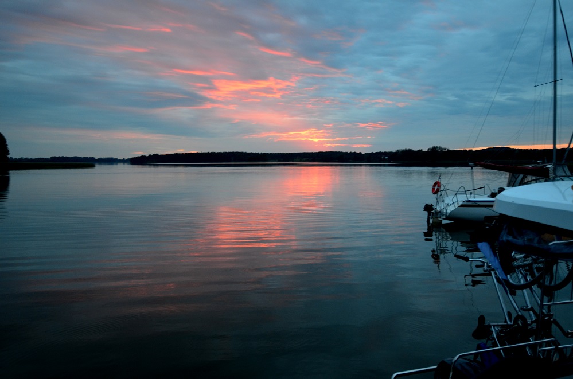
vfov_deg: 36.7
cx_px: 286
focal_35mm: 36
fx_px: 572
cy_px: 190
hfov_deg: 53.2
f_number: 4
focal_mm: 24
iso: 640
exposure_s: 1/40
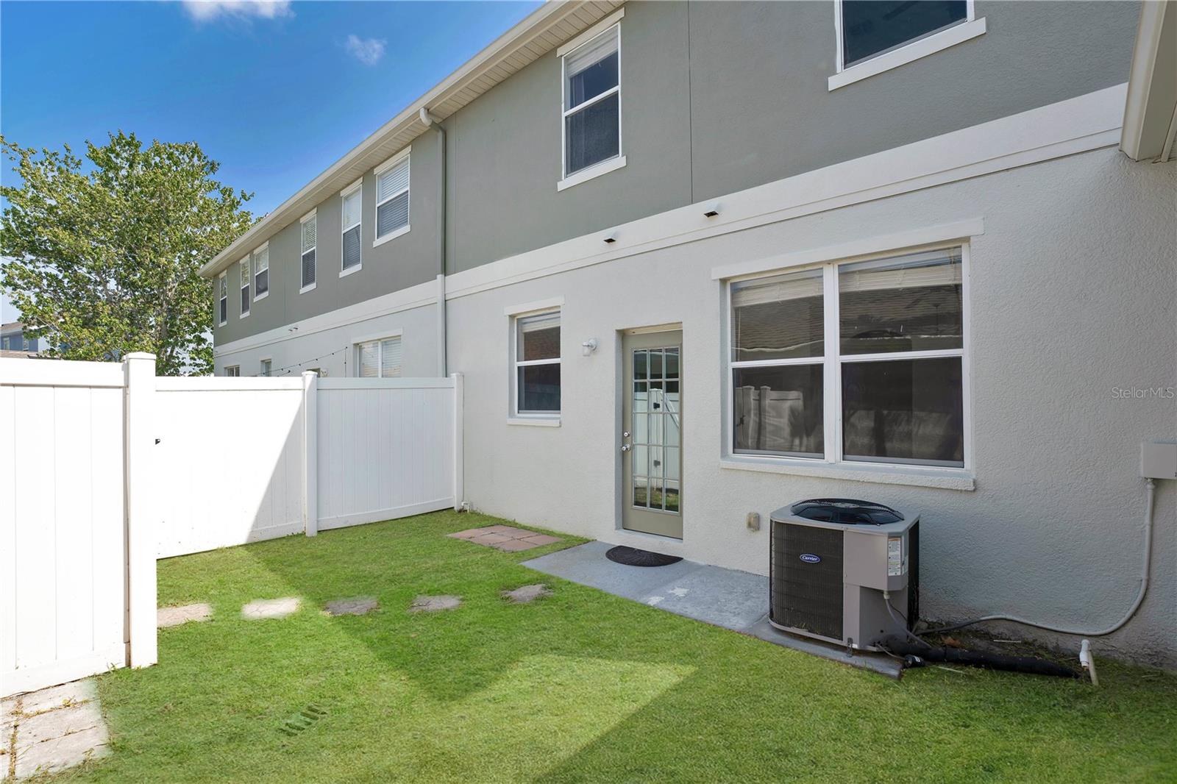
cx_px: 588
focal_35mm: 16
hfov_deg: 96.7
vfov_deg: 73.7
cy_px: 392
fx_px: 523
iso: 100
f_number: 9
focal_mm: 16
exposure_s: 1/125
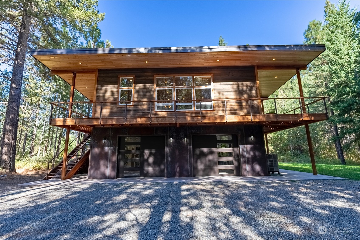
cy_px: 120
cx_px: 180
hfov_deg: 95.0
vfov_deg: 72.1
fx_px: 165
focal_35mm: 16
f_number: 5.6
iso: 100
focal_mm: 16.5
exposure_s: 1/3200
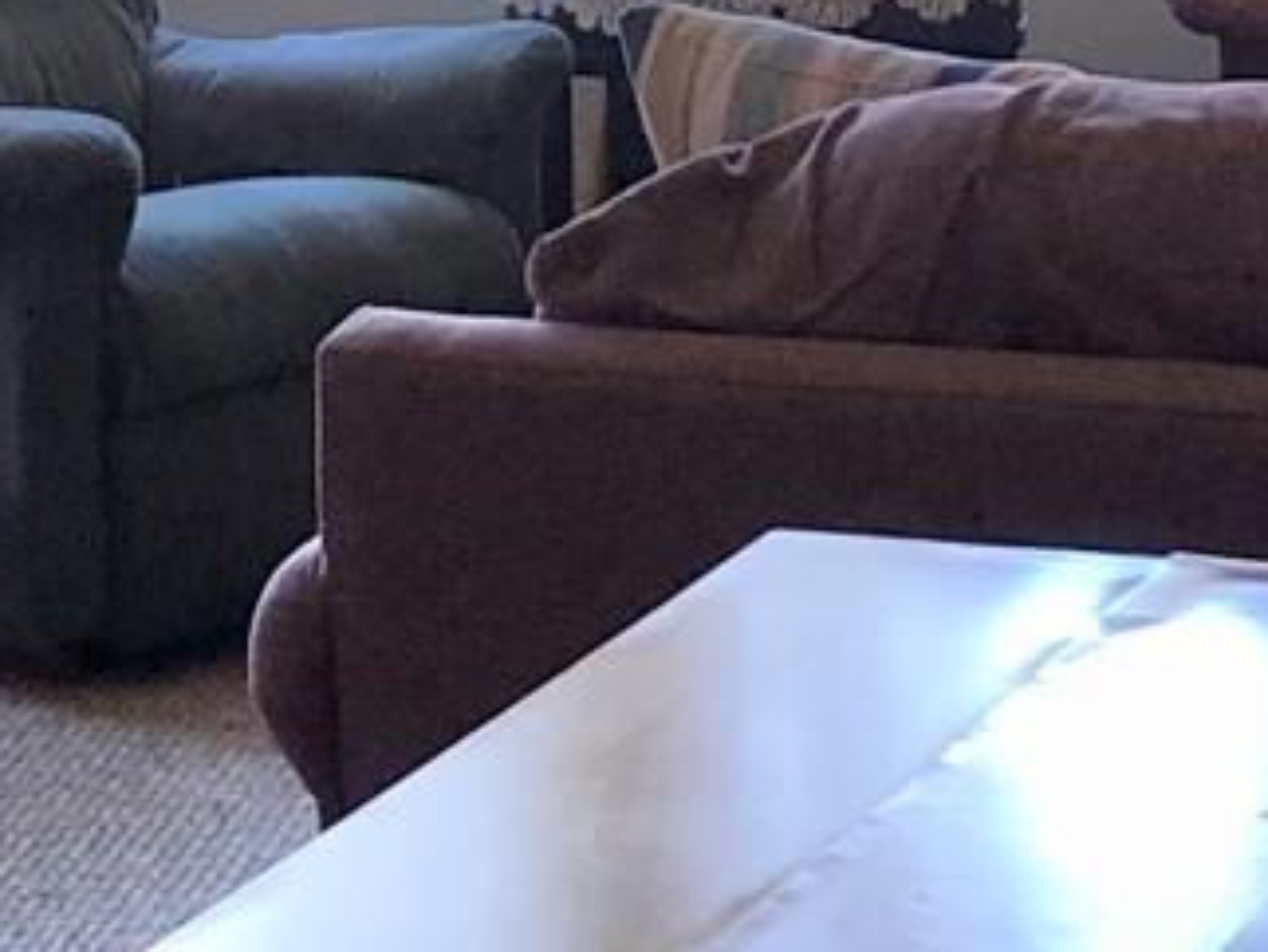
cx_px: 658
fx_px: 6525
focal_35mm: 178
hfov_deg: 11.1
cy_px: -905
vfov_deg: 8.0
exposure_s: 1/40
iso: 25
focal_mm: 3.99
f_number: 1.8
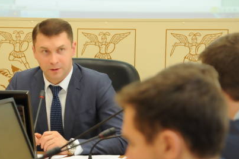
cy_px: 121
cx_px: 42
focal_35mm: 238
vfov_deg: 5.8
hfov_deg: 8.6
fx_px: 1579
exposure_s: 1/125
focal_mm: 120
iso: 1600
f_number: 5
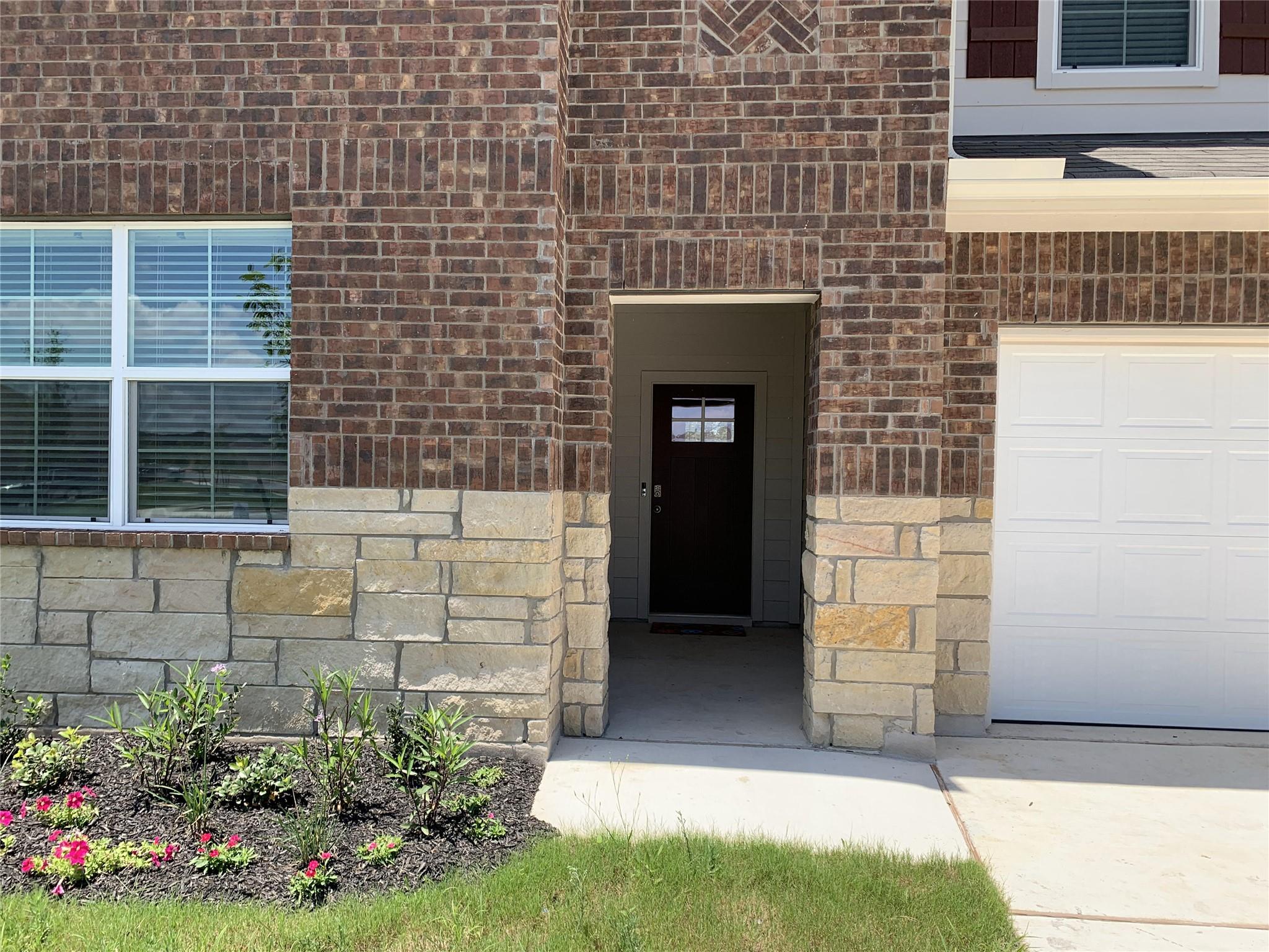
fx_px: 953
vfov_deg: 53.1
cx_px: 634
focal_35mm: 26
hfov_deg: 67.3
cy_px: 476
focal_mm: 4.2
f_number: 1.8
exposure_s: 1/1136
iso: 25
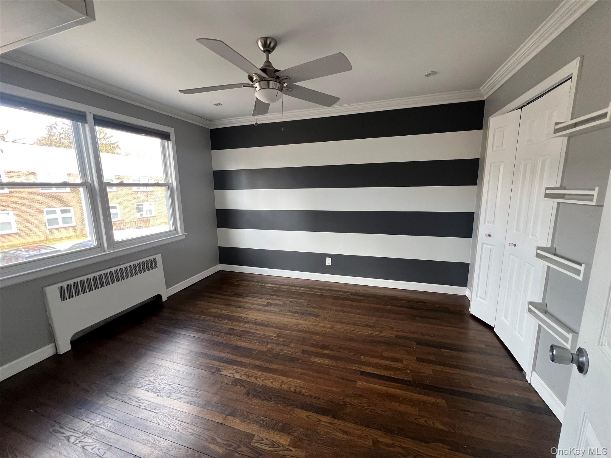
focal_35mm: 13
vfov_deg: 89.9
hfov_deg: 106.2
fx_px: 229
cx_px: 306
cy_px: 229
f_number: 1.8
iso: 100
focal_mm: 1.57
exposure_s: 1/99
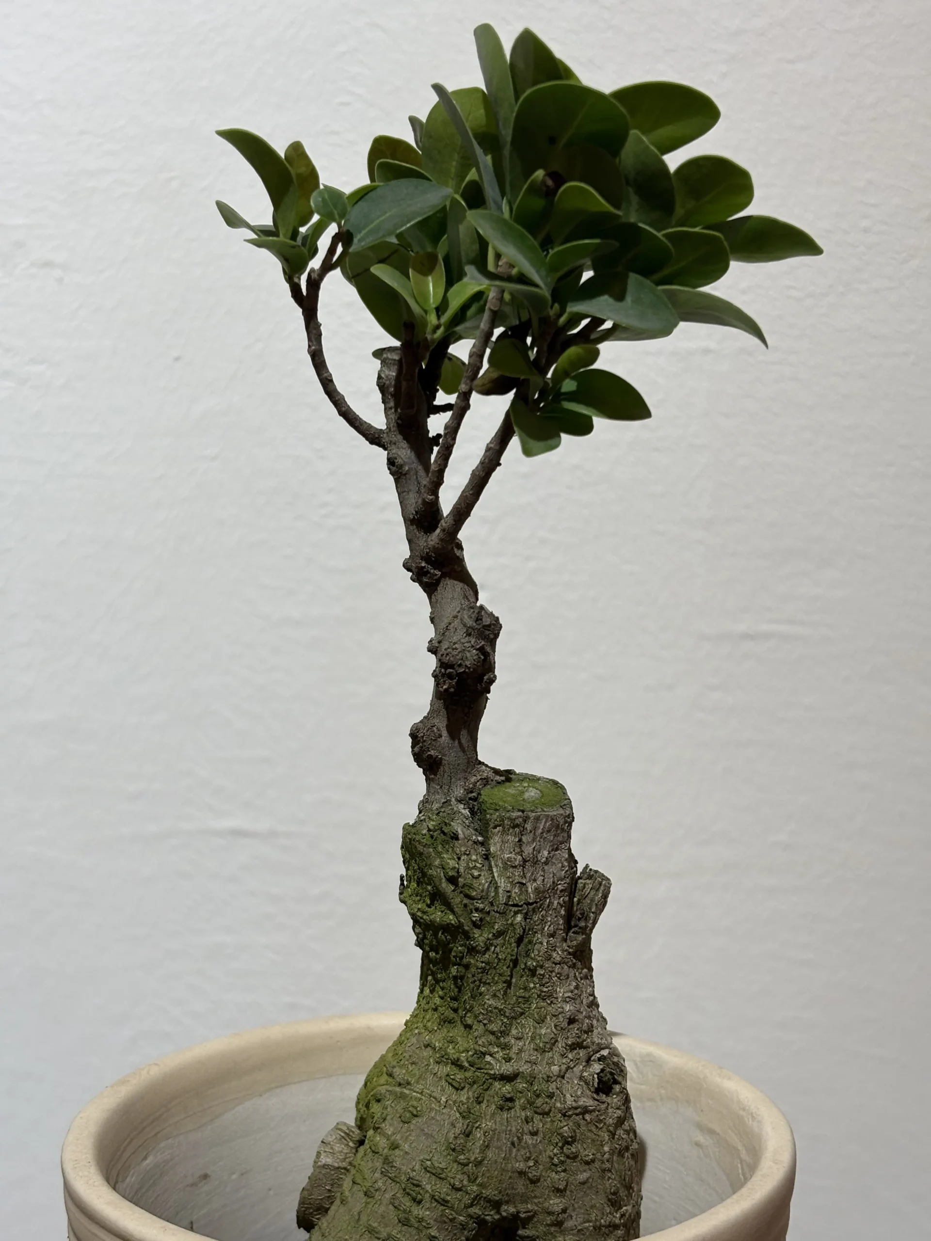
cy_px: 620
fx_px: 1865
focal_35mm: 52
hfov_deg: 28.0
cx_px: 466
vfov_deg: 36.8
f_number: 1.6
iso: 40
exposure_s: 1/100
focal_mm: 5.96
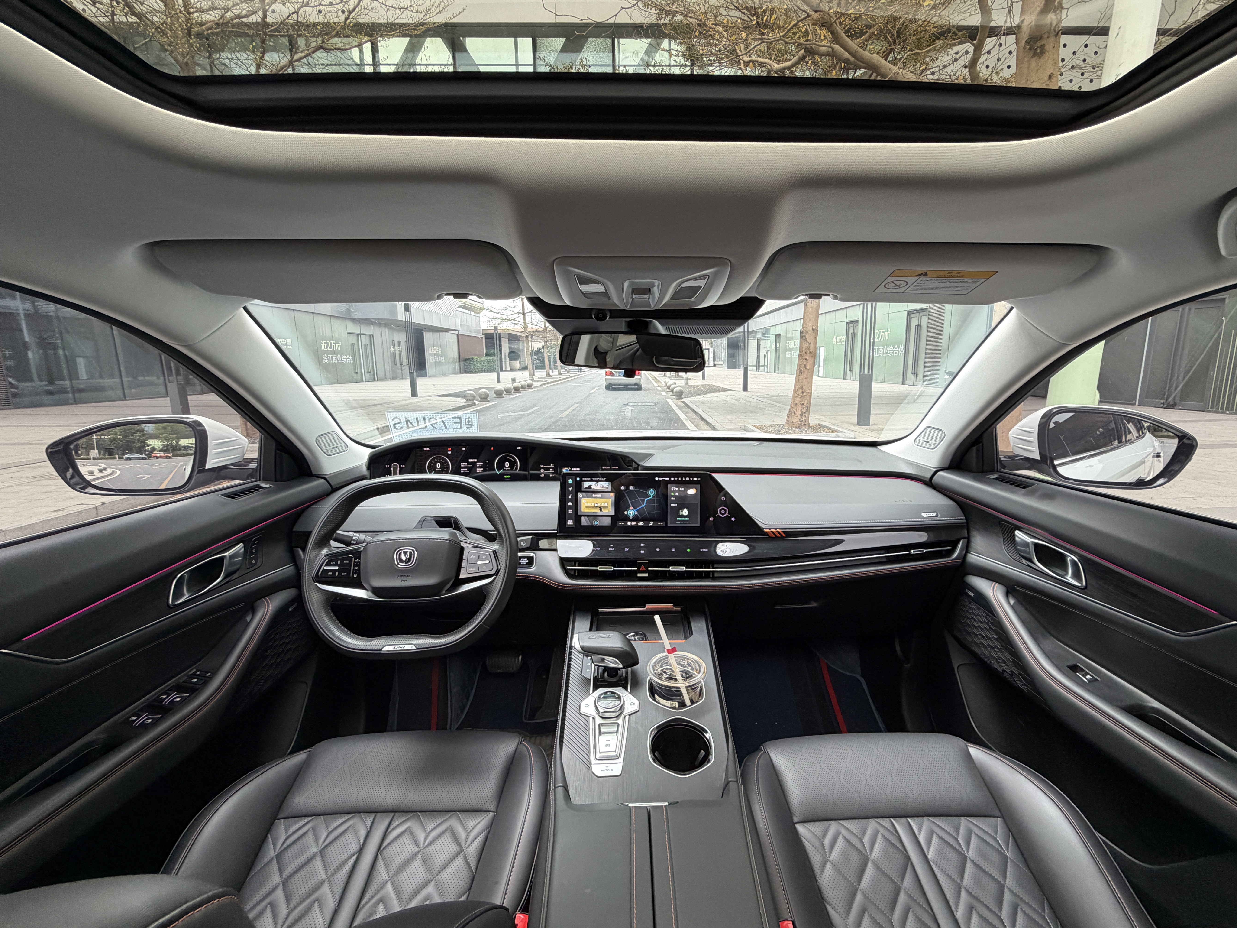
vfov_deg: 81.7
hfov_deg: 98.1
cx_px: 654
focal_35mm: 15
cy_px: 457
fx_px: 536
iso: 200
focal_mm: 2.22
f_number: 2.2
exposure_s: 1/121
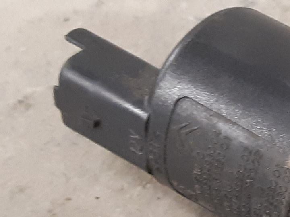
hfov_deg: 23.5
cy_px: 193
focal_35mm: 74
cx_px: 367
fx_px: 620
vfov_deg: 19.5
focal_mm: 3.93
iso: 200
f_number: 1.7
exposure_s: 1/33
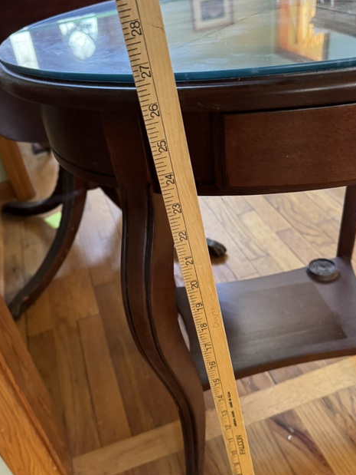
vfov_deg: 58.3
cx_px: 168
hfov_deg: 45.5
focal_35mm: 31
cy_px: 239
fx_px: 425
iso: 800
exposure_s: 1/40
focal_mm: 6.76
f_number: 1.78
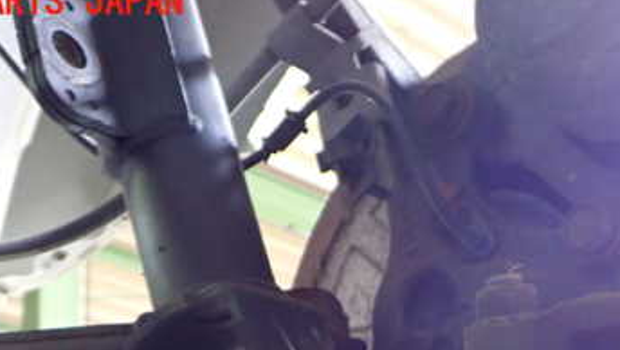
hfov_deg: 36.3
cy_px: 386
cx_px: 397
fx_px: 938
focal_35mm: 57
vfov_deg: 20.2
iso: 800
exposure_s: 1/30
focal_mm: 5.4
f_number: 2.3
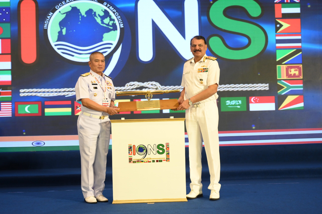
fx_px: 474
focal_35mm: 53
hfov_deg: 37.5
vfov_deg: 25.5
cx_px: 161
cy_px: 107
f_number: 5
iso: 1600
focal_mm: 53
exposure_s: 1/125
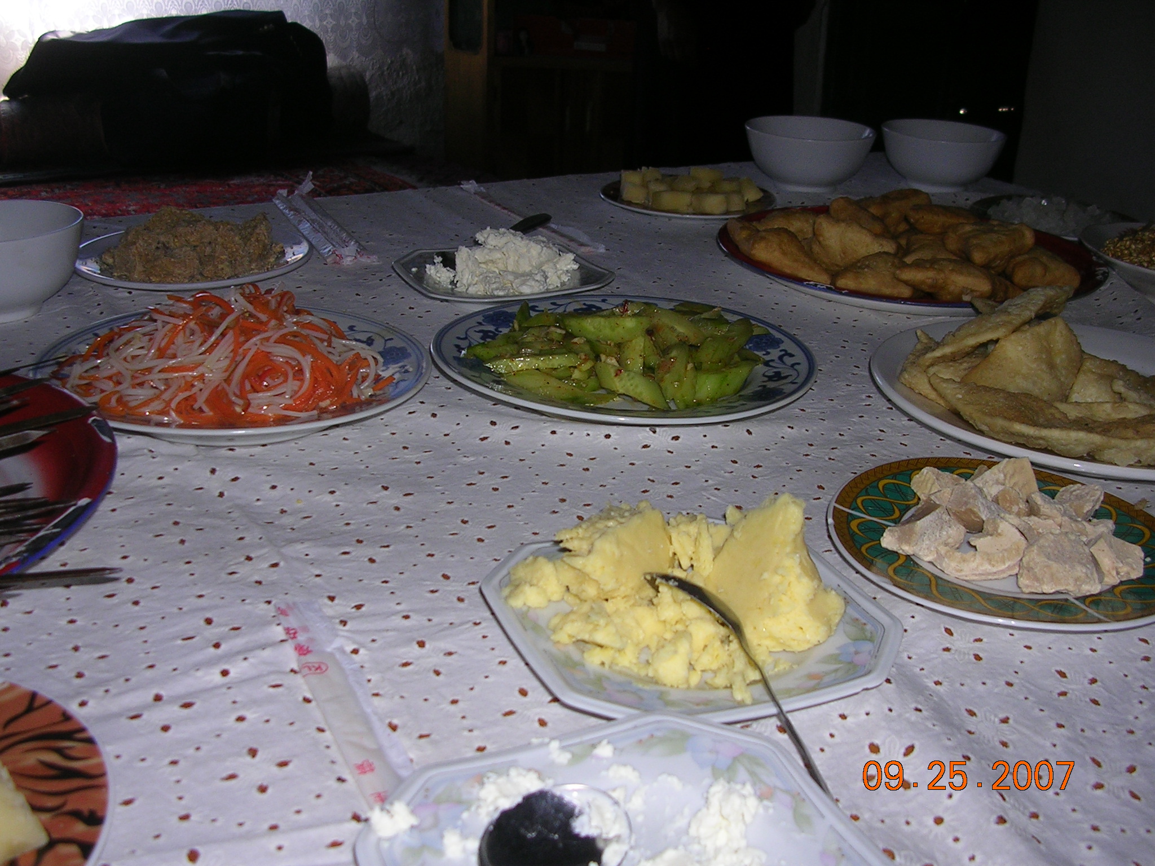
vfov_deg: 37.7
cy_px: 433
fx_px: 1268
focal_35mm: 38
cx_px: 578
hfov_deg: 49.0
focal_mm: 5.8
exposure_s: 1/60.1
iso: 50
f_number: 2.8
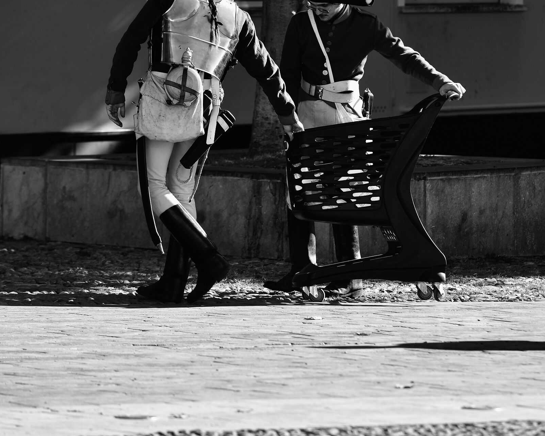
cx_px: 272
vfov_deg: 5.5
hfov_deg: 6.9
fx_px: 4548
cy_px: 73
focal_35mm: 282
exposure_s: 1/320
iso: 64
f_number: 4.5
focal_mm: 200
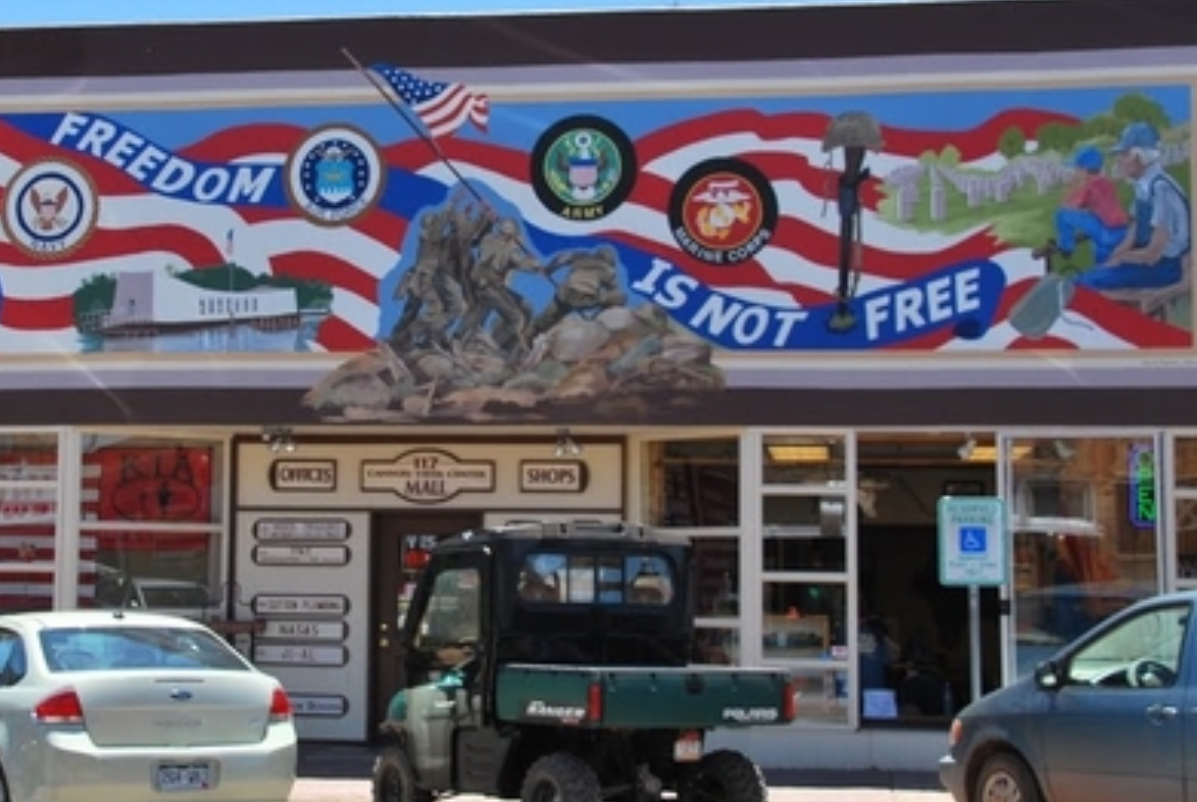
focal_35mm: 69
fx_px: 2298
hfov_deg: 29.1
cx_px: 435
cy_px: 324
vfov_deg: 19.8
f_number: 7.1
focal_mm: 30
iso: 100
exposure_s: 1/200
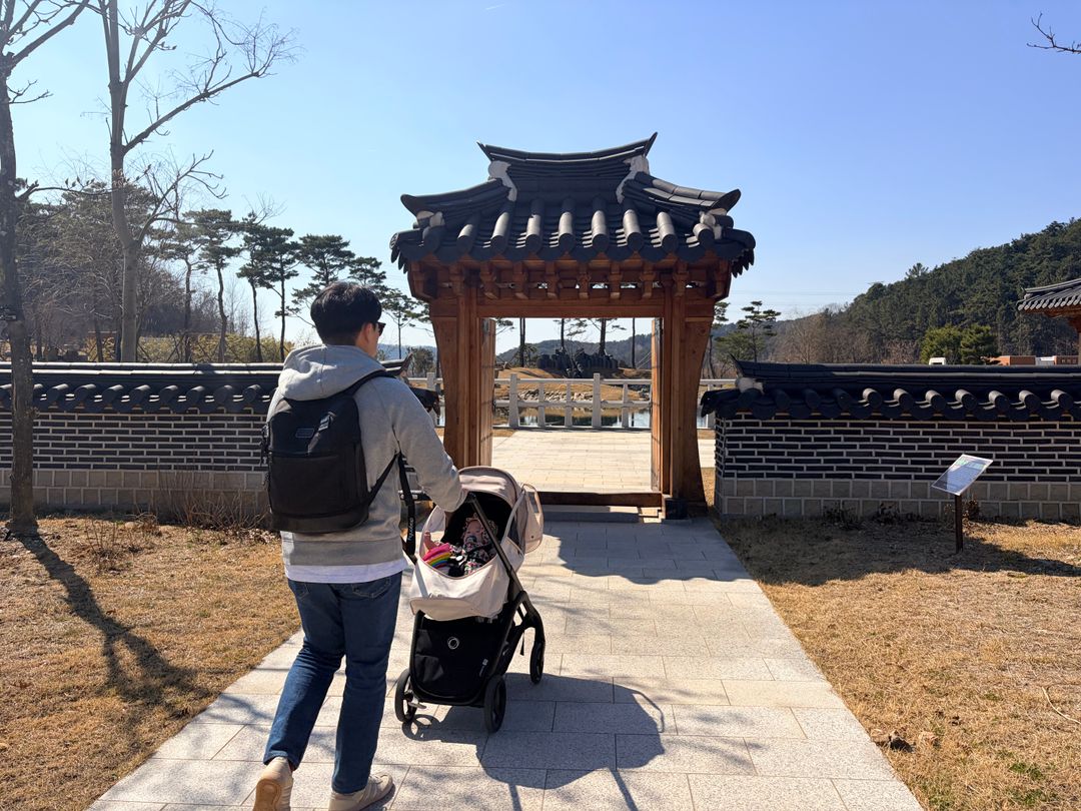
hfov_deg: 67.3
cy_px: 406
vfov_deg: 53.1
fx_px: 812
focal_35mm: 26
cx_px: 540
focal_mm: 5.96
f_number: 1.6
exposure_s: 1/7813
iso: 64
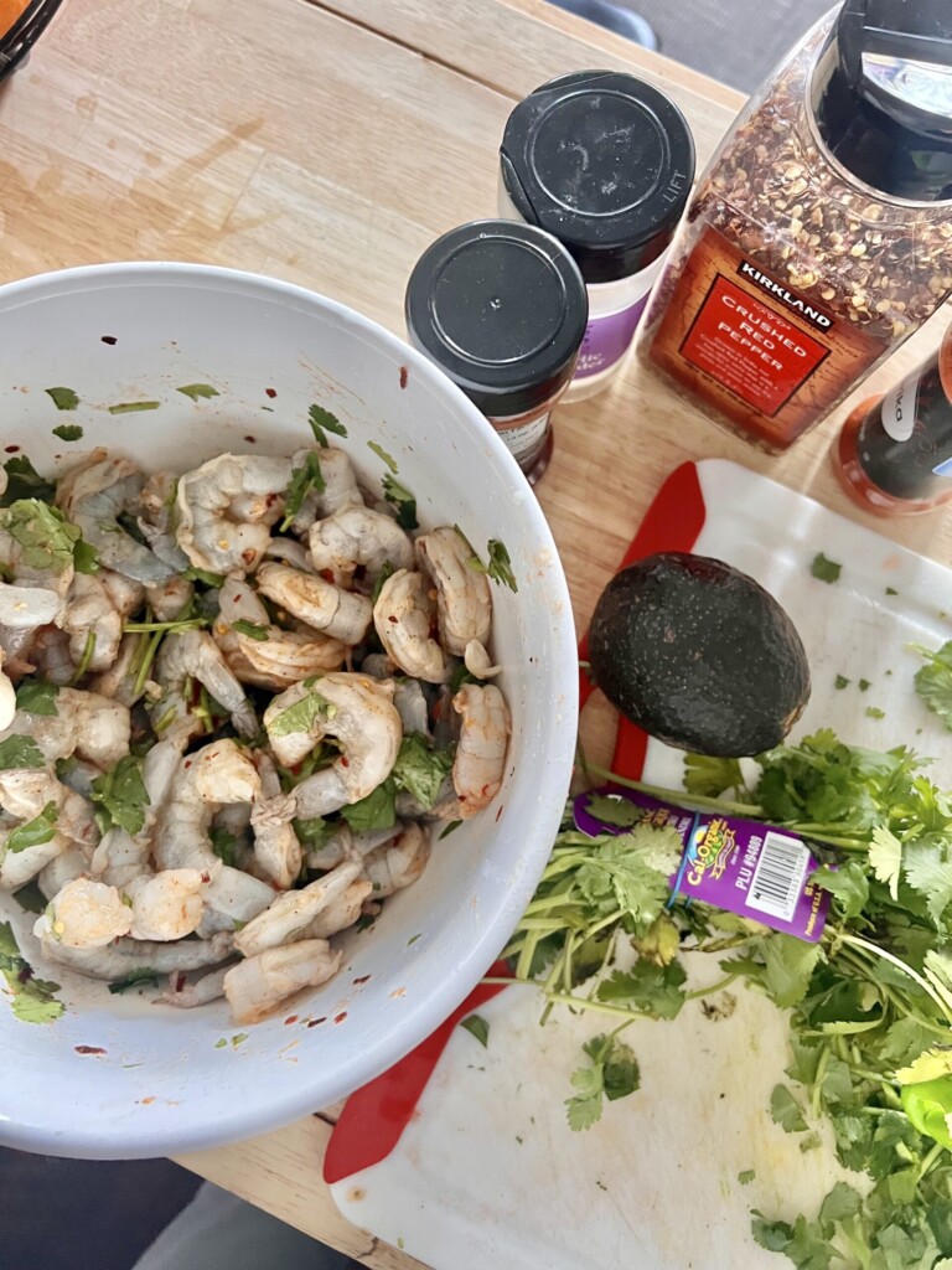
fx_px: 953
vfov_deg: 67.3
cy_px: 635
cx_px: 476
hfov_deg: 53.1
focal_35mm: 26
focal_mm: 5.7
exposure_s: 1/60
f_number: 1.5
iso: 500
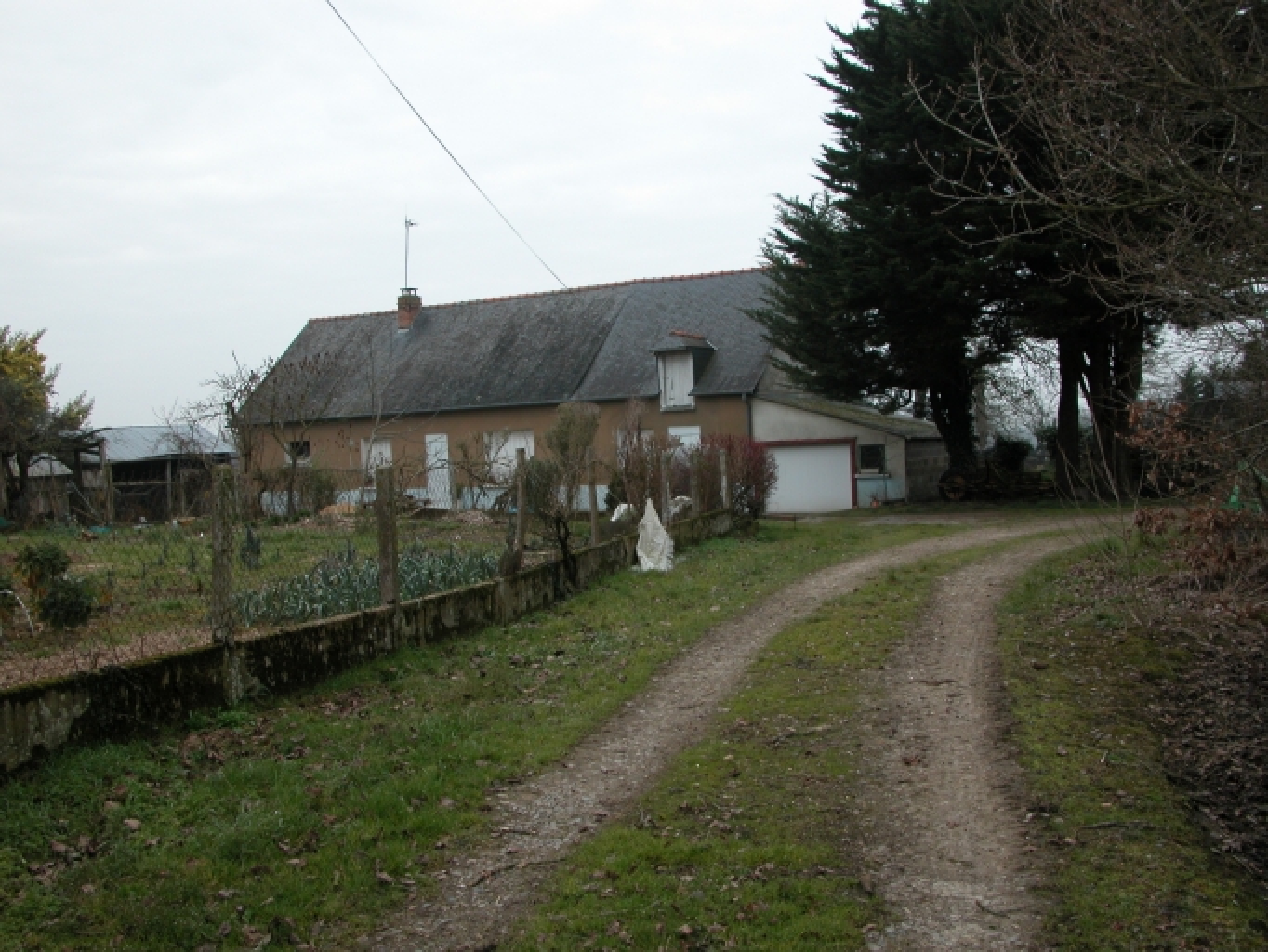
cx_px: 634
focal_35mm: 35
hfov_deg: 52.6
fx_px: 1283
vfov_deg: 40.7
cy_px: 476
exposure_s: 1/192
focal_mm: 8.9
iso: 100
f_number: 5
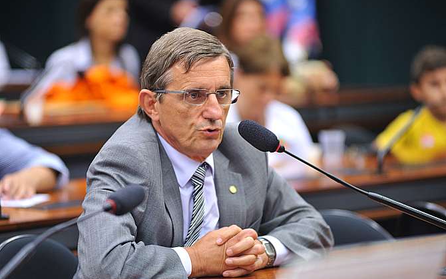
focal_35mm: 189
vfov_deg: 6.9
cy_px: 146
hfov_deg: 11.1
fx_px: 2298
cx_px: 223
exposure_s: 1/200
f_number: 2.8
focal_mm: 185
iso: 1000
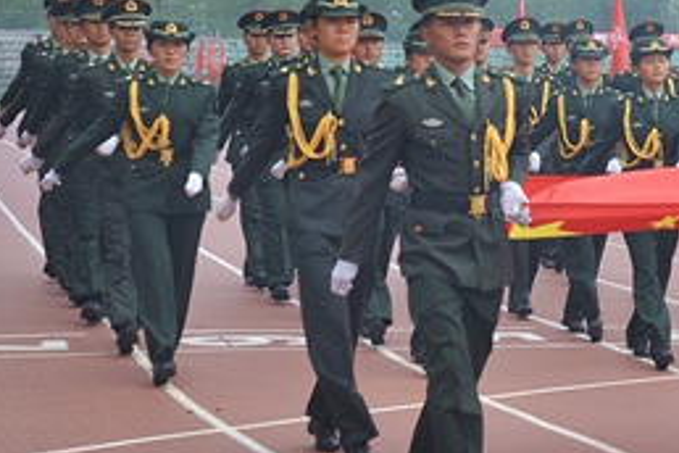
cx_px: 732
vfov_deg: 9.5
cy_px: 182
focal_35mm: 144
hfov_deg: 14.0
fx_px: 2716
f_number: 5.6
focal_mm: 62
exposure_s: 1/640
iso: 1600
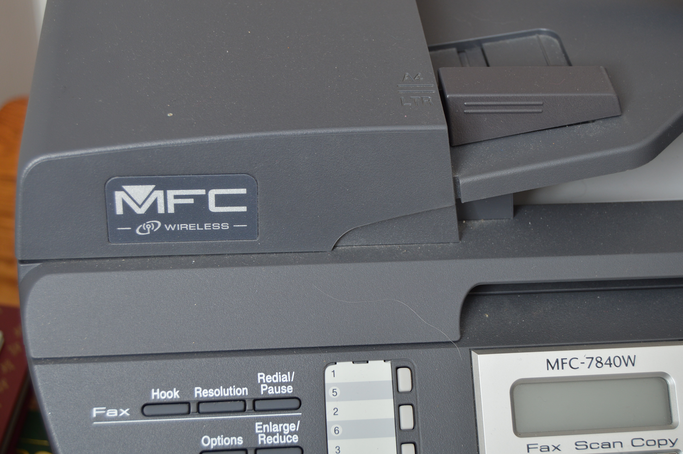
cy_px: 227
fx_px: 1080
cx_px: 342
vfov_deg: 23.7
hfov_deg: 35.1
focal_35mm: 57
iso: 200
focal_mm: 38
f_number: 4.8
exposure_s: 1/160
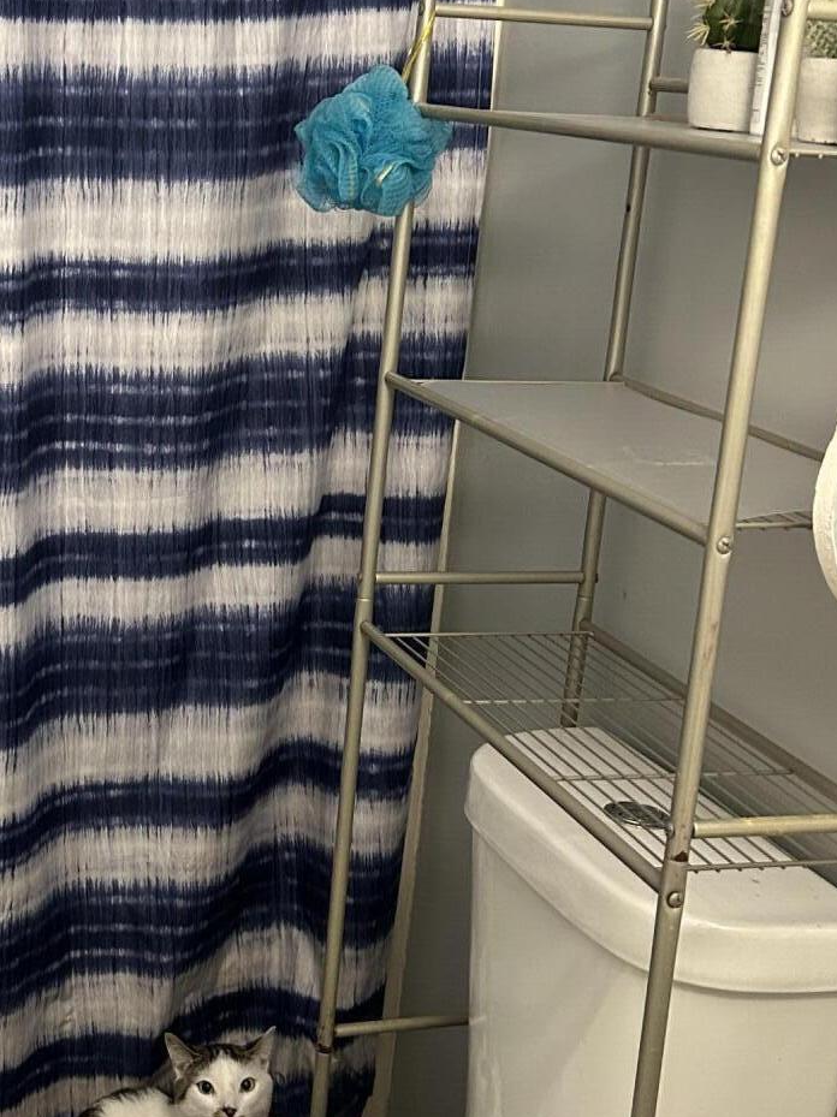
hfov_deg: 25.1
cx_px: 53
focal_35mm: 56
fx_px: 1807
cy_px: 391
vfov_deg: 34.1
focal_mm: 5.7
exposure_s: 1/40
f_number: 1.5
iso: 500
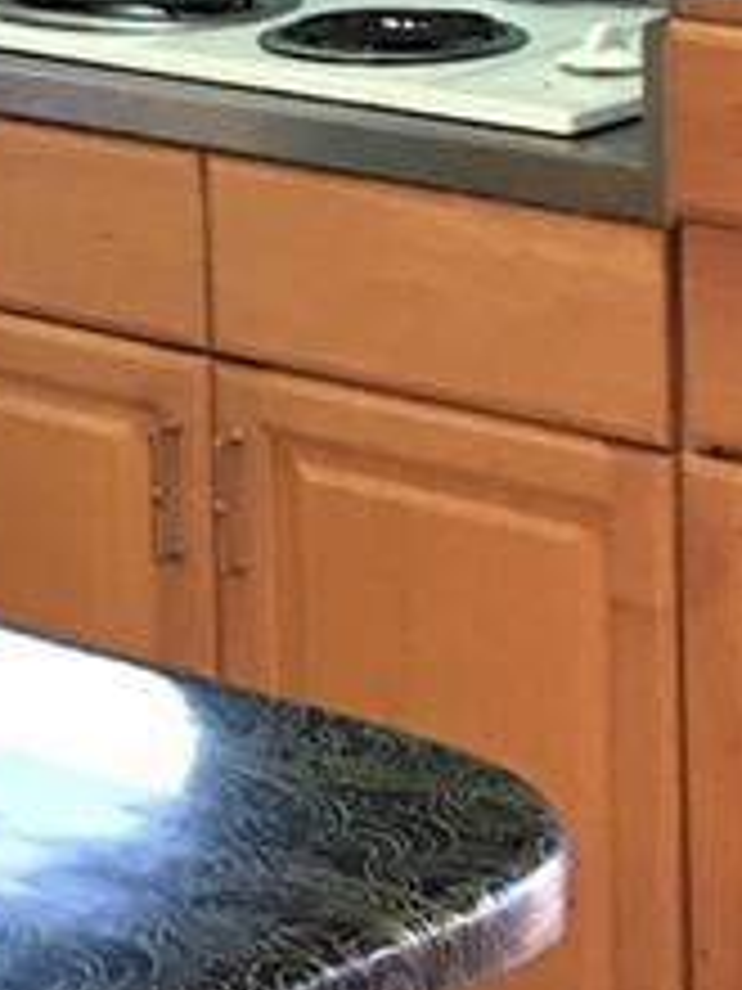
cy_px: -166
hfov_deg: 8.8
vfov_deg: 12.2
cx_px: -778
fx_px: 4516
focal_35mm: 158
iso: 80
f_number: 2.2
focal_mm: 4.15
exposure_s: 1/15
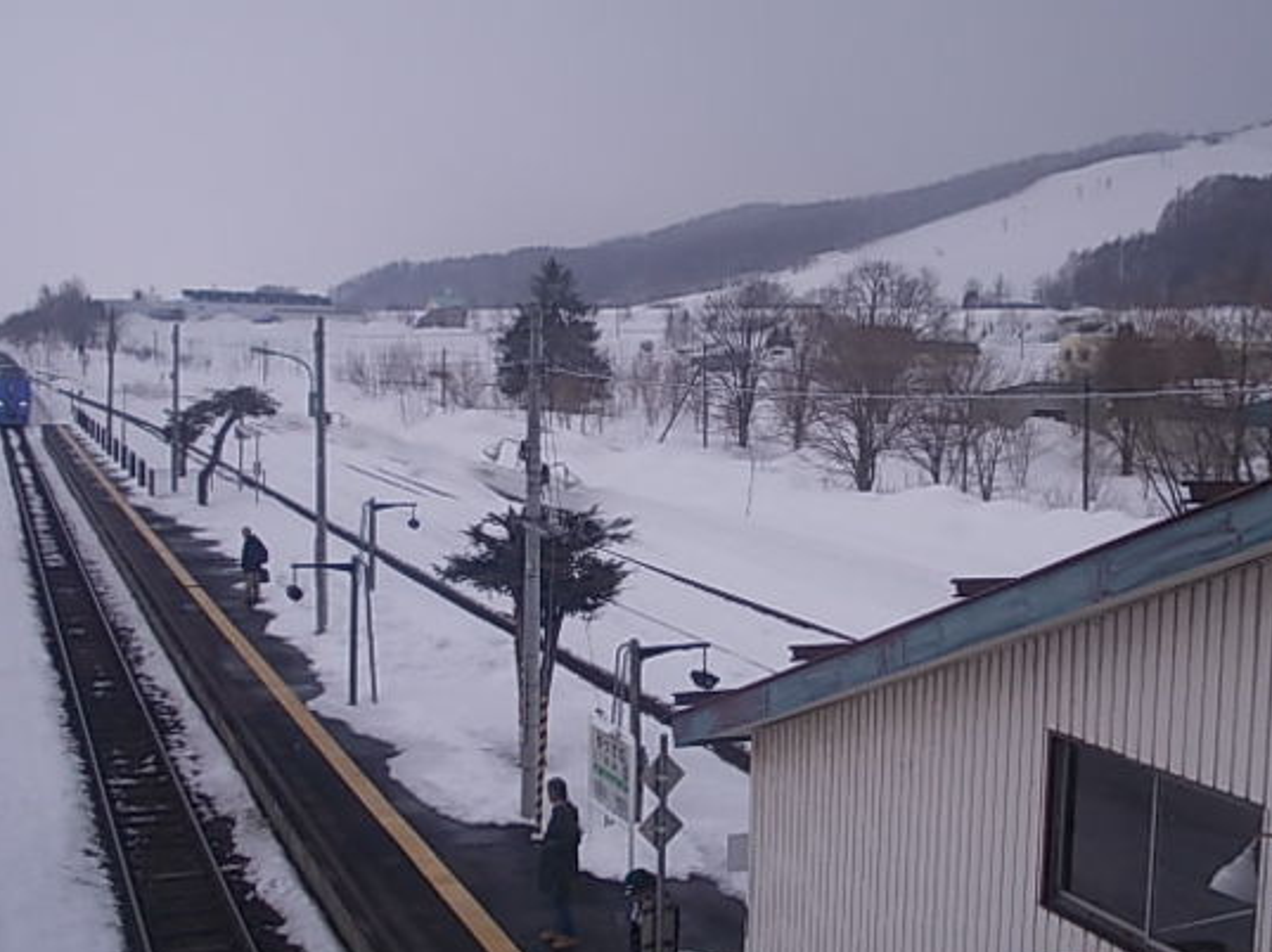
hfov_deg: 41.2
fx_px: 1689
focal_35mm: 46
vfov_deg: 31.5
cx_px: 713
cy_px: 482
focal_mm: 5.3
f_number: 6.2
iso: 80
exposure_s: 1/640
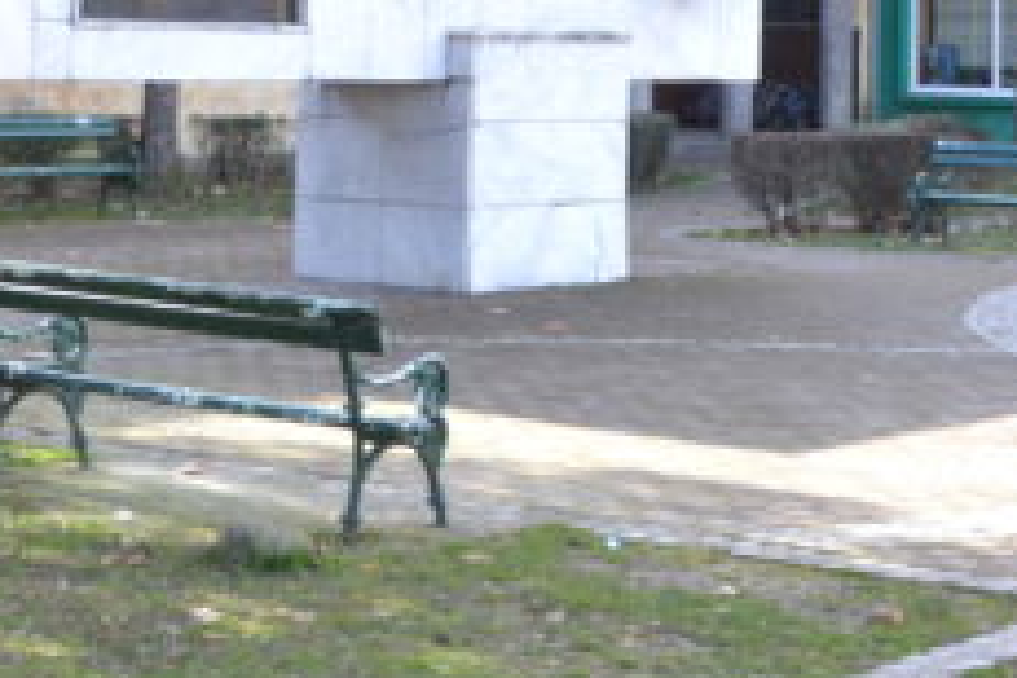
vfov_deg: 13.1
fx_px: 2825
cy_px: -280
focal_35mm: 100
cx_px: 594
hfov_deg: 20.4
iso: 400
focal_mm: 20
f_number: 11
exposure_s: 1/60
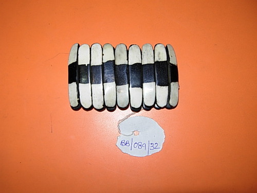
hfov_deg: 51.4
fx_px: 267
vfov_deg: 39.7
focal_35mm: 36
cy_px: 96
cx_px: 128
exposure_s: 1/45.2
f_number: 3.8
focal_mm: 7.5
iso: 50
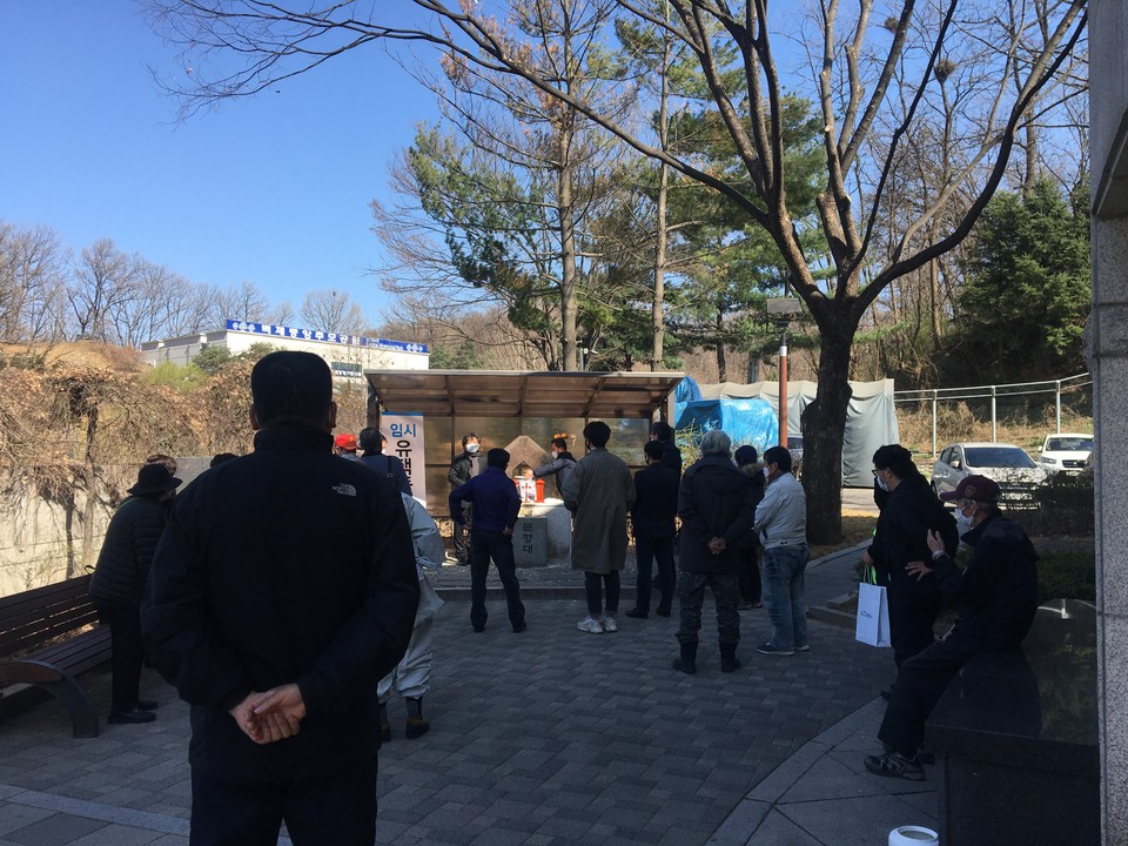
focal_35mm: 29
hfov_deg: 61.7
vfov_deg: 48.2
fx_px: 945
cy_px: 423
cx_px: 564
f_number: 2.2
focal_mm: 4.15
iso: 25
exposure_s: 1/818
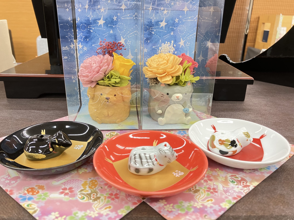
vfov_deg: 49.7
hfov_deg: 63.4
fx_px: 238
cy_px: 110
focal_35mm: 28
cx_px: 147
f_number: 1.8
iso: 125
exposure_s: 1/50
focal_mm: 3.99
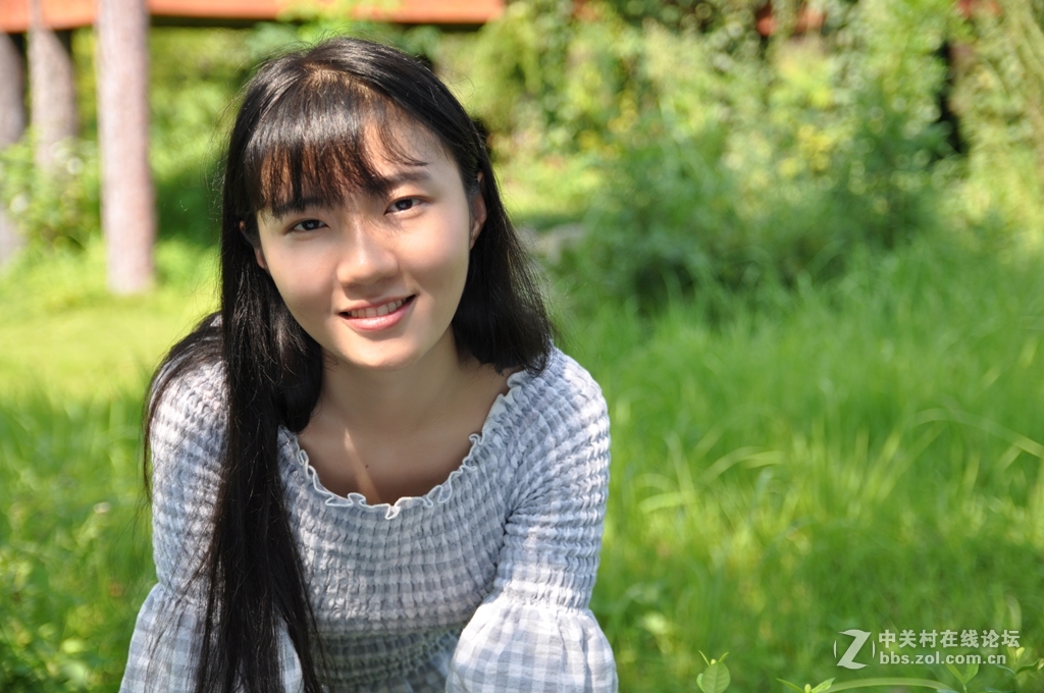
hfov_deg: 30.5
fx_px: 1912
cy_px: 346
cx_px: 522
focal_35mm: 66
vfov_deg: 20.6
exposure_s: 1/640
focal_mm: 44
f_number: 2.8
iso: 200
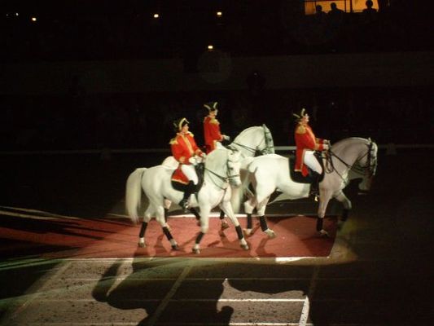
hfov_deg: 18.5
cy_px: 163
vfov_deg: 14.0
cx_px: 217
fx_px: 1329
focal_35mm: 106
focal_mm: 17.4
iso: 320
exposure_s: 1/90
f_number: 4.9
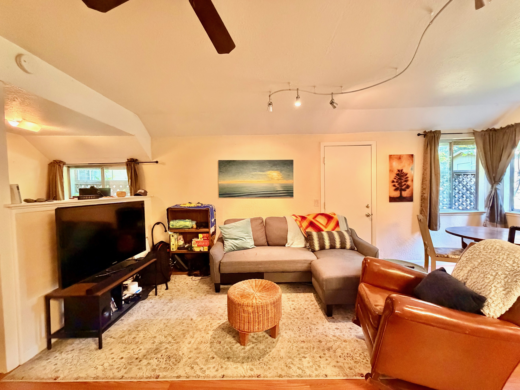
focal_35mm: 14
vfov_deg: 85.7
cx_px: 260
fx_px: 210
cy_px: 195
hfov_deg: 102.1
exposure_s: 1/60
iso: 1000
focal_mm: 2.22
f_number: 2.2
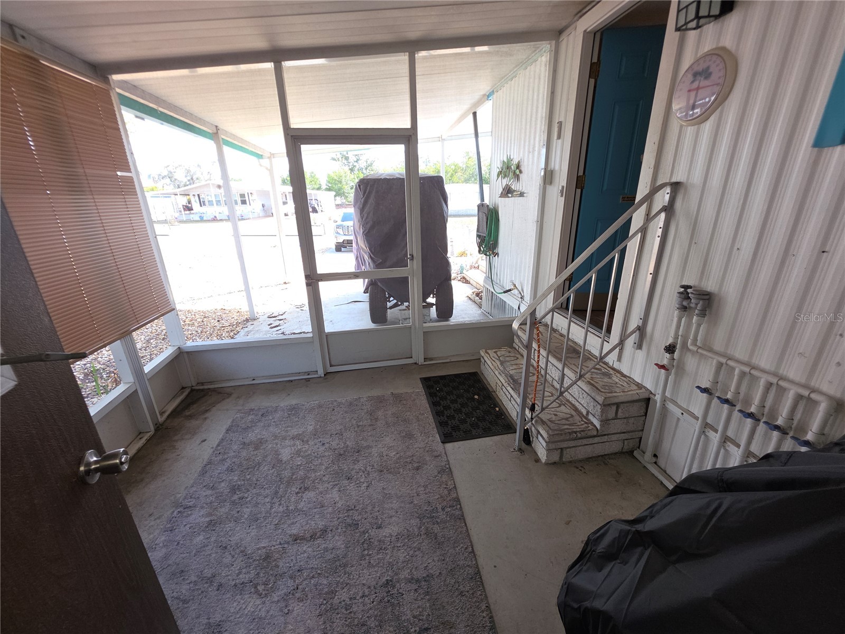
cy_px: 317
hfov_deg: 106.2
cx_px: 422
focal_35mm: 13
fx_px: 317
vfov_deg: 89.9
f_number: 1.9
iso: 32
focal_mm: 2.2
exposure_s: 1/60
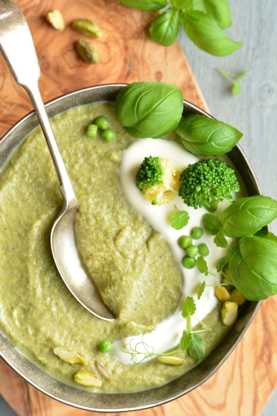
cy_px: 208
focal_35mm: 158
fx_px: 1817
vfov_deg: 13.0
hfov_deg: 8.7
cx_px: 138
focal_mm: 105
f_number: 8
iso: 200
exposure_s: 1/15
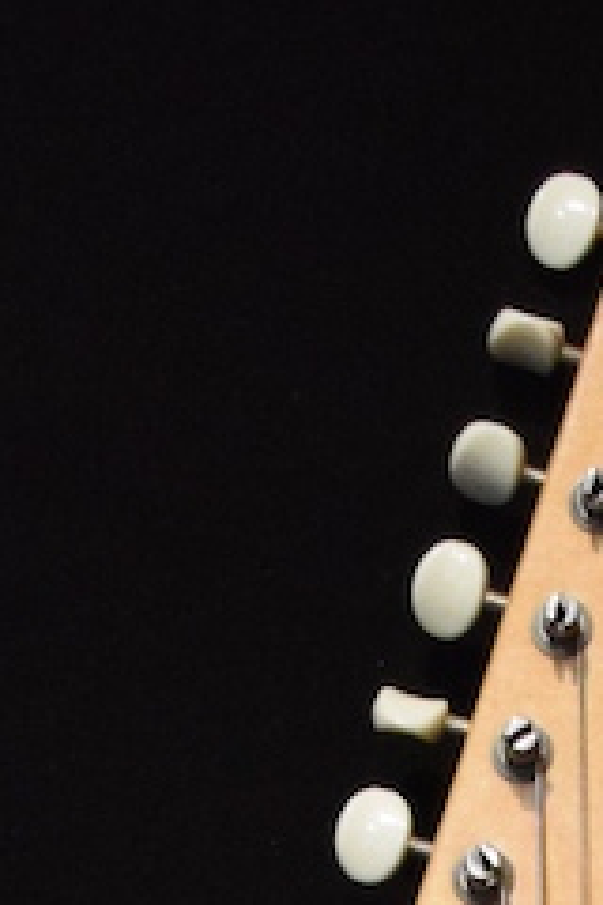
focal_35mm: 272
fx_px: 6837
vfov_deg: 6.8
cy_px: 2749
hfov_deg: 5.0
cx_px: 513
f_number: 4.2
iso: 3200
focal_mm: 29
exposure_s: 1/60
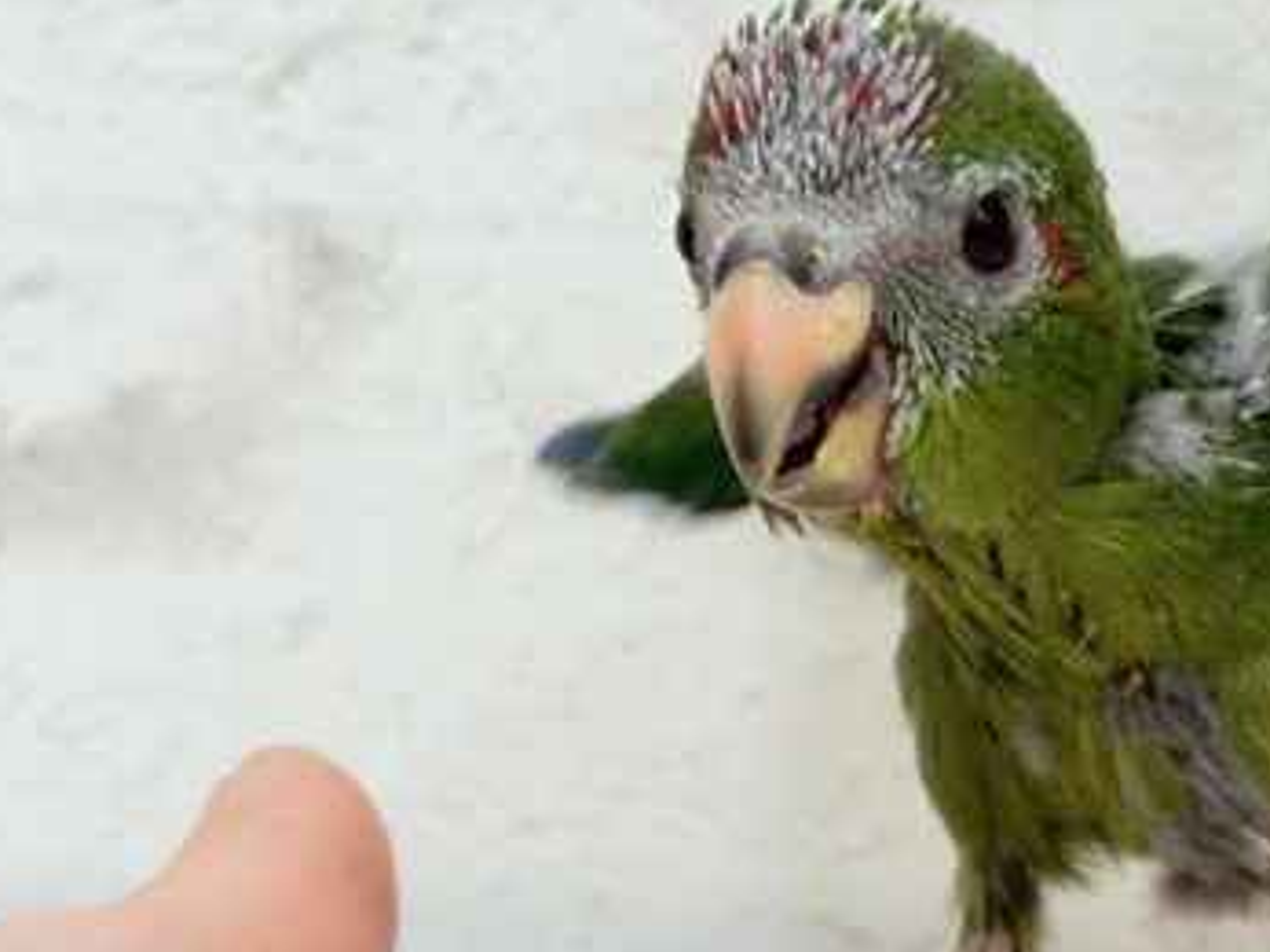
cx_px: 1120
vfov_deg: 15.4
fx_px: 3521
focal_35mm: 96
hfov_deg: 20.1
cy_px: 458
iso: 100
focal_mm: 5.96
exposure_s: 1/100
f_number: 1.6
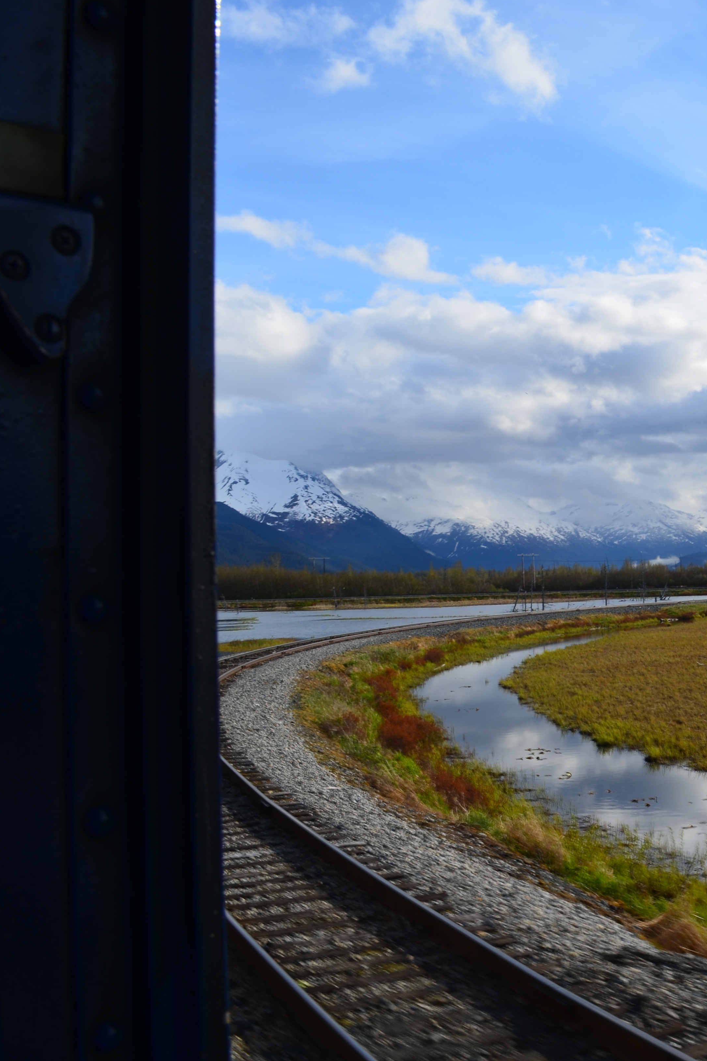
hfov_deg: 29.0
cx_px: 806
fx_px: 1208
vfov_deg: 47.4
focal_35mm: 41
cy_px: 527
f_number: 11
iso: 100
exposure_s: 1/160
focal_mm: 18
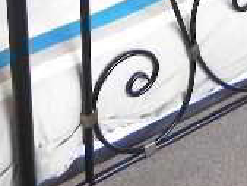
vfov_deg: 11.1
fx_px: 878
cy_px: -174
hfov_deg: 15.7
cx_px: 244
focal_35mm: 123
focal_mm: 4.6
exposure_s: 1/86
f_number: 3.2
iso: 160
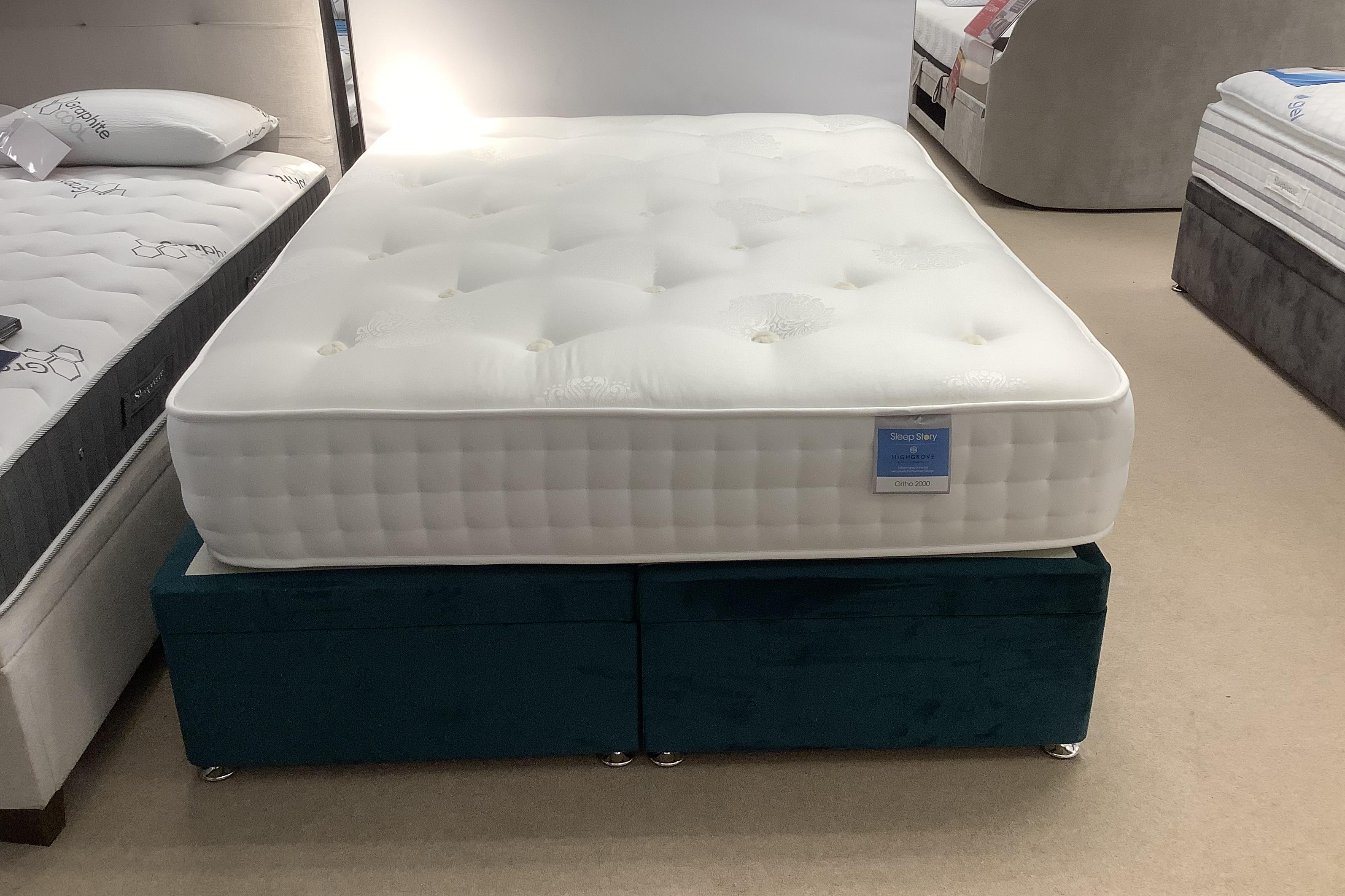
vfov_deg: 39.9
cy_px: 413
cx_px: 685
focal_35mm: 33
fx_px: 1233
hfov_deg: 57.2
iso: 50
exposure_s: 1/50
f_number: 2.4
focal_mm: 3.3
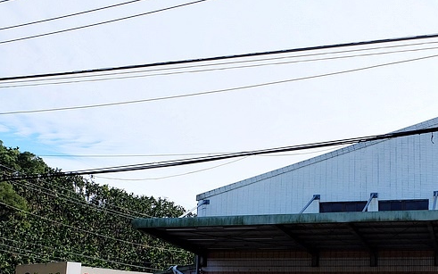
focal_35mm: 51
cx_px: 299
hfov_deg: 39.0
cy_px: 216
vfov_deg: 25.0
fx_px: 609
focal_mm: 16
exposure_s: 1/420
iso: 400
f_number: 10
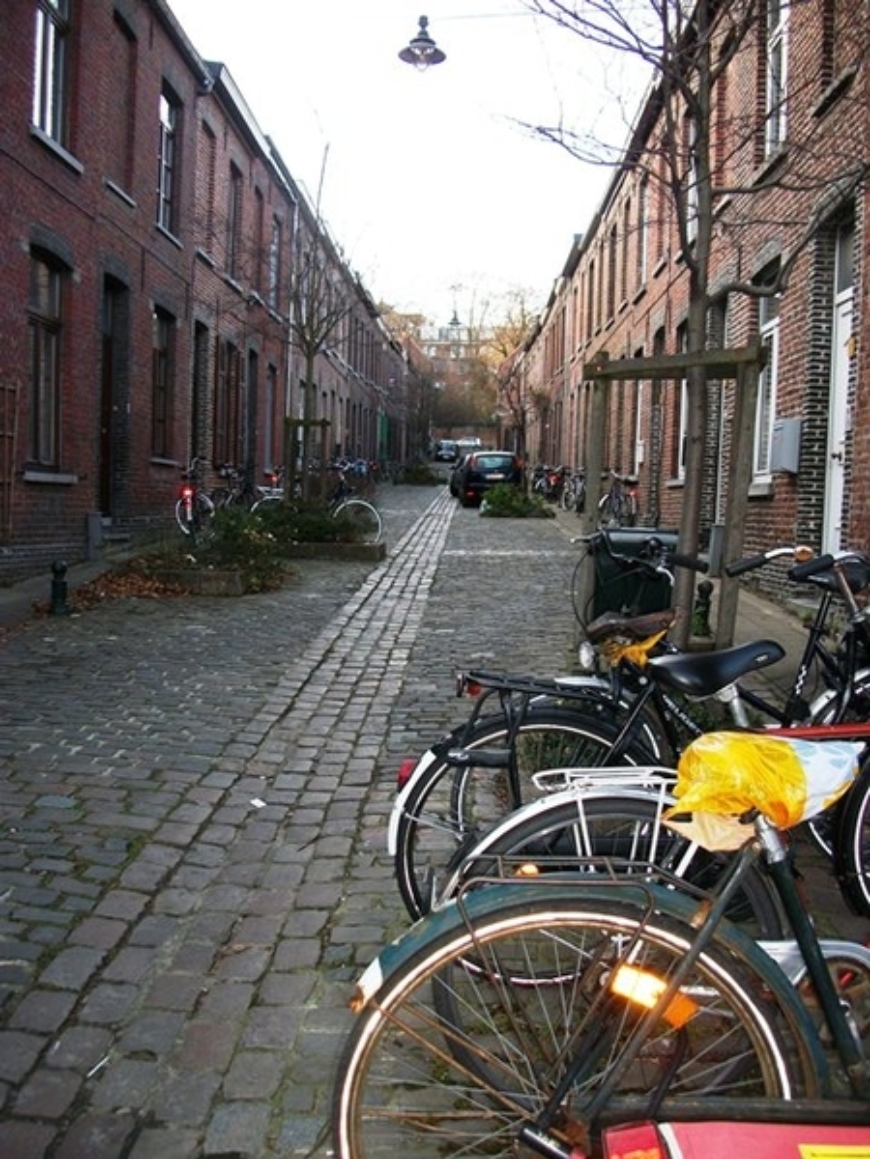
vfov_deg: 56.8
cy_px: 580
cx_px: 435
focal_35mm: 32
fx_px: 1072
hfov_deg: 44.2
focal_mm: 5.7
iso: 80
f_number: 2.9
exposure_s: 1/125
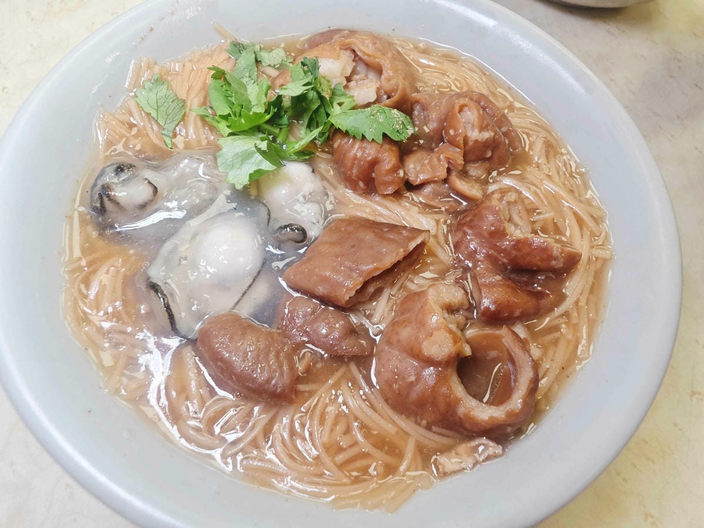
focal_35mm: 23
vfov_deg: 58.9
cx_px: 352
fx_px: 468
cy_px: 264
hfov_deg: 73.9
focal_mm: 2.03
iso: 100
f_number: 1.8
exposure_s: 1/120
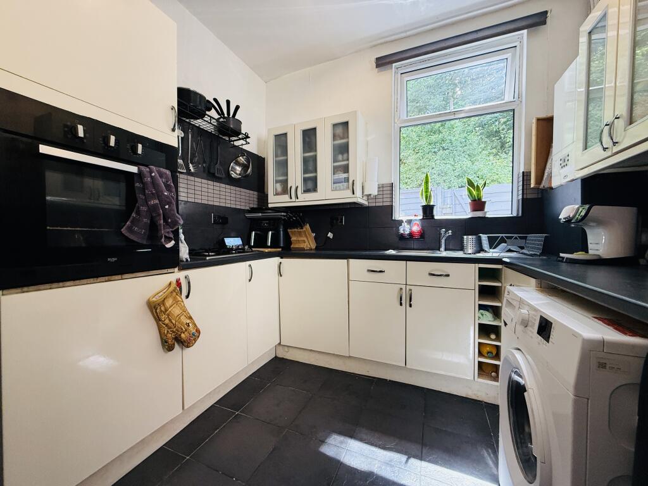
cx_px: 324
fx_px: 262
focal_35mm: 14
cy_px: 243
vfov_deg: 85.7
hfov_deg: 102.1
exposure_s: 1/99
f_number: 2.2
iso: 250
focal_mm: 2.22
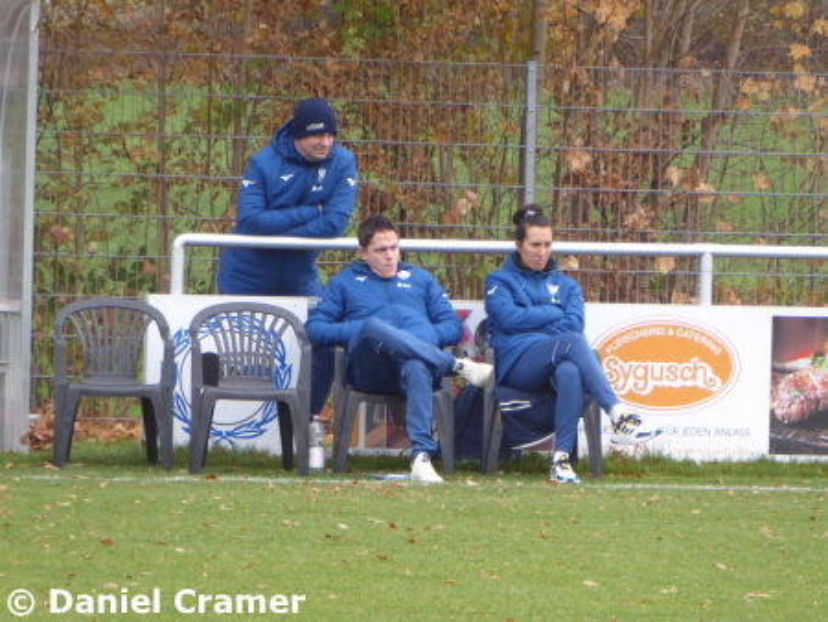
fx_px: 17231
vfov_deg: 2.1
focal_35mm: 720
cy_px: 311
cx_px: 414
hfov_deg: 2.8
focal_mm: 129
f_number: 6.4
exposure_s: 1/125
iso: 400
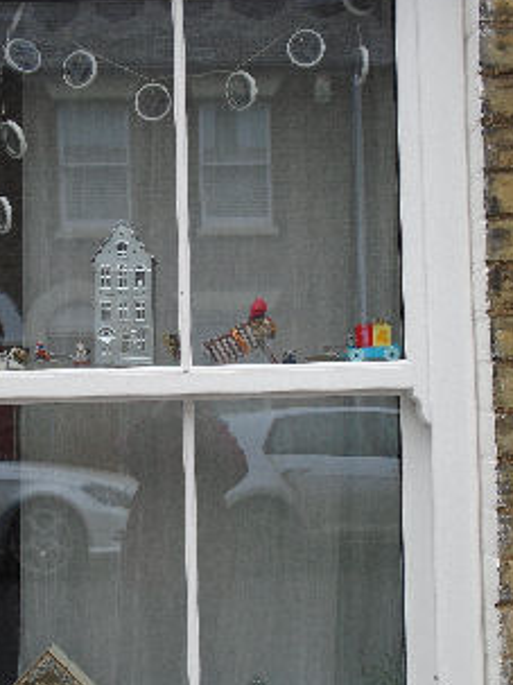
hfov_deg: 29.5
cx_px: 186
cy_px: 378
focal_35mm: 49
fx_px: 969
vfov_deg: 38.9
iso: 100
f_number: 3.8
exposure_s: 1/60
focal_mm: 6.4
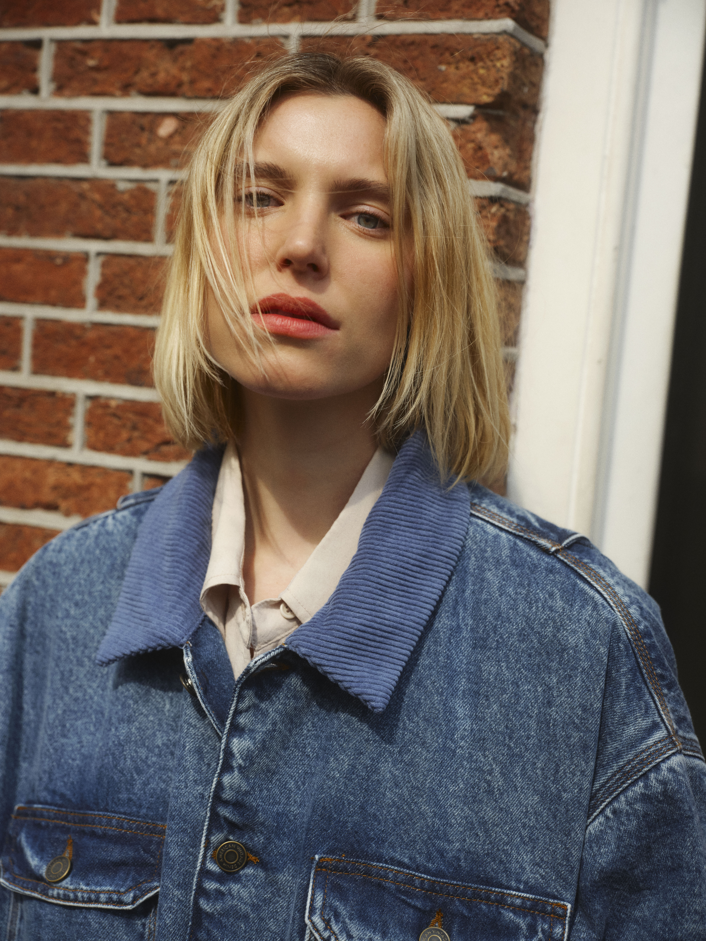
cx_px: 353
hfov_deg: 28.6
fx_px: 1387
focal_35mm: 51
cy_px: 470
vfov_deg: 37.5
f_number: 5
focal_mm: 64
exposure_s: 1/4000
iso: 640
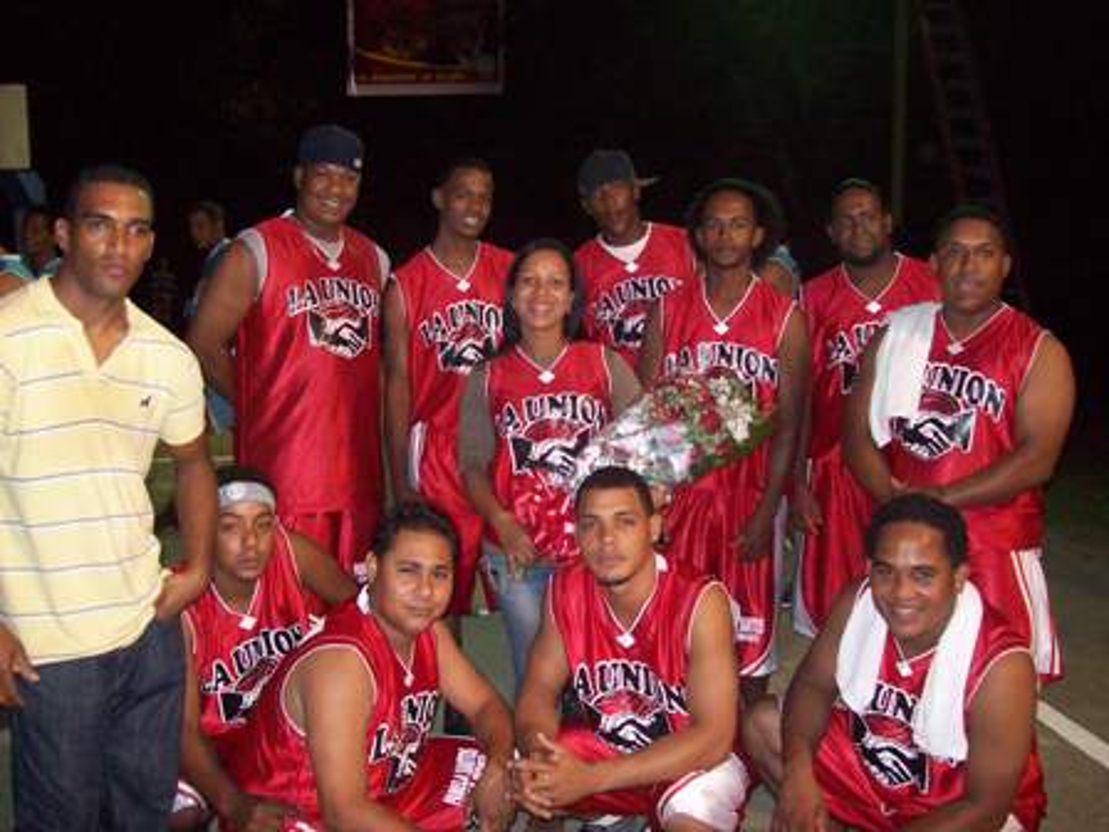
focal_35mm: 36
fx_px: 1153
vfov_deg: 39.7
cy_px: 416
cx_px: 554
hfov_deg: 51.4
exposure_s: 1/64
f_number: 2.7
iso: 200
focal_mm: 6
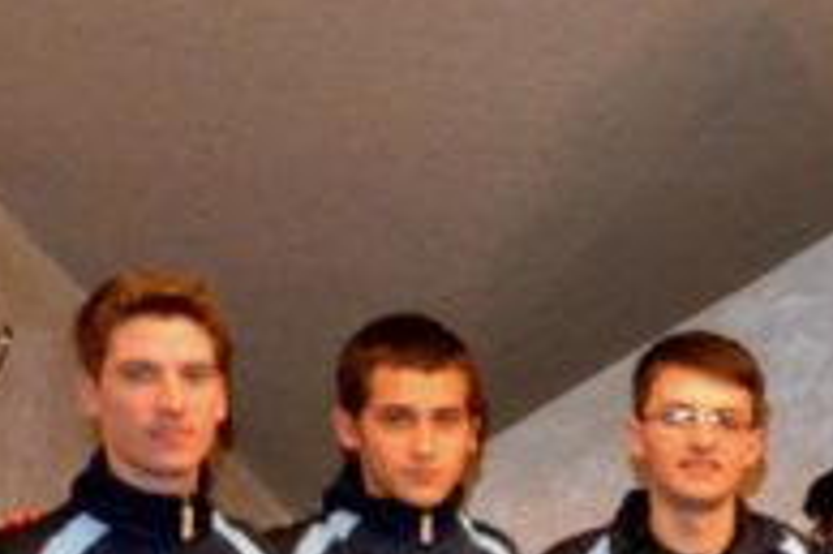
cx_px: 1559
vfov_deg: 8.0
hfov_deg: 11.4
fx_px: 3853
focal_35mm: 167
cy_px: 865
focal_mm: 21
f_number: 3.8
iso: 3200
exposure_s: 1/60
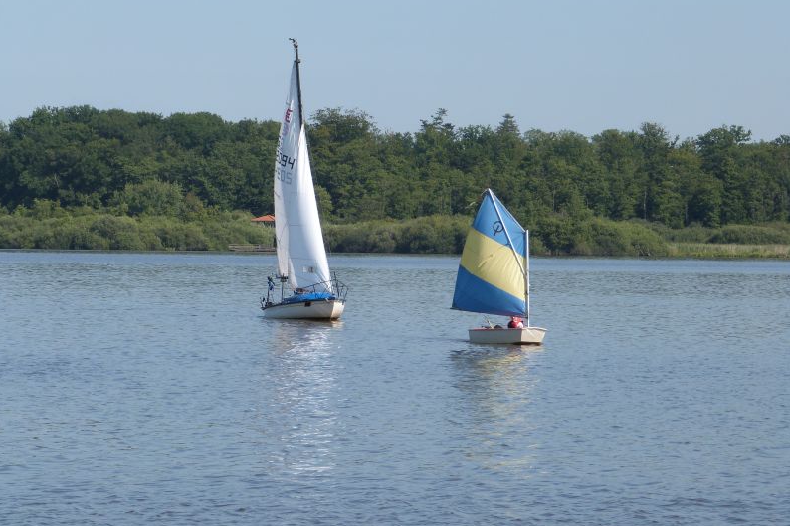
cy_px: 256
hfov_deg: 11.7
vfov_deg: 7.8
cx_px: 394
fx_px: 3839
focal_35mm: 175
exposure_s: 1/500
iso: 100
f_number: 5.6
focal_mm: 30.1
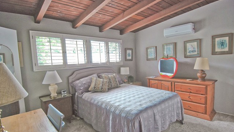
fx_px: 118
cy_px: 72
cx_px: 117
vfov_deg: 58.3
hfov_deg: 89.6
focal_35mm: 19
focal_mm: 12
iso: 400
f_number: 4
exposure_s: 1/40
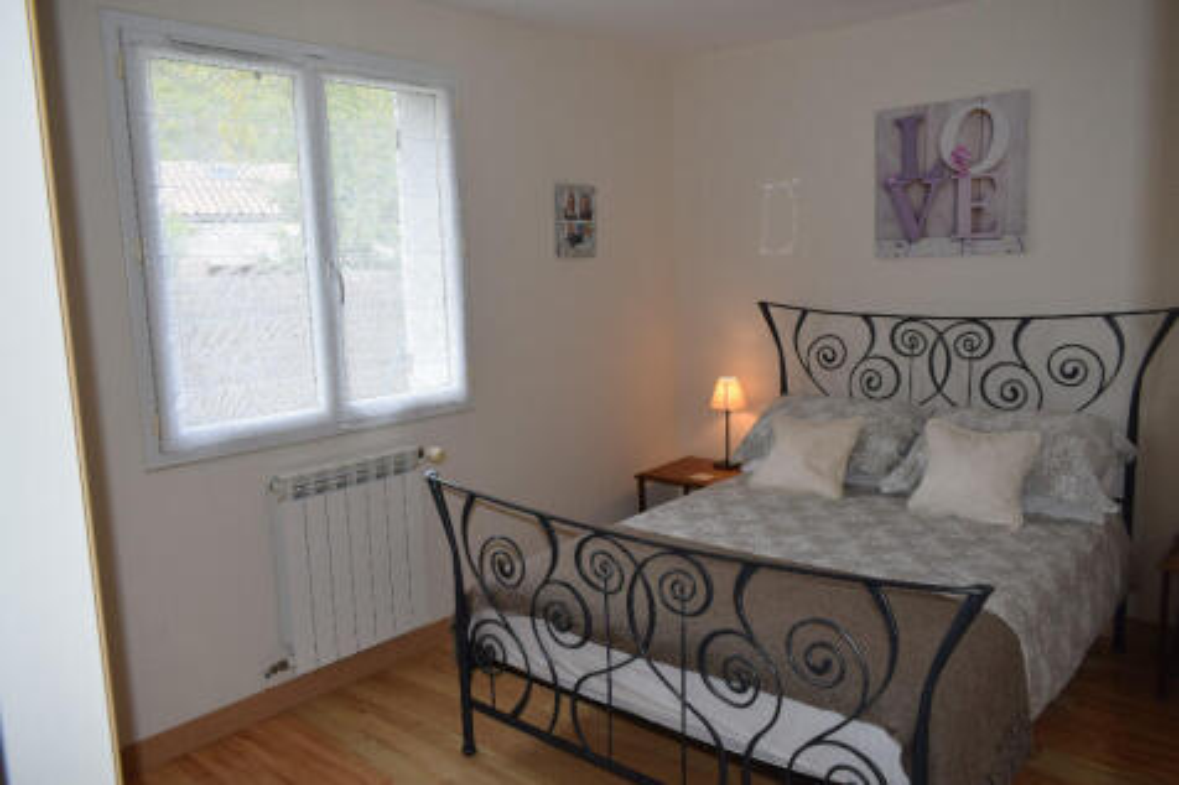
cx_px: 590
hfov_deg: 67.4
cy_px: 392
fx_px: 884
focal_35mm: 27
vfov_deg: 47.9
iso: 400
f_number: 5.6
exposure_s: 1/125
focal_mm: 18
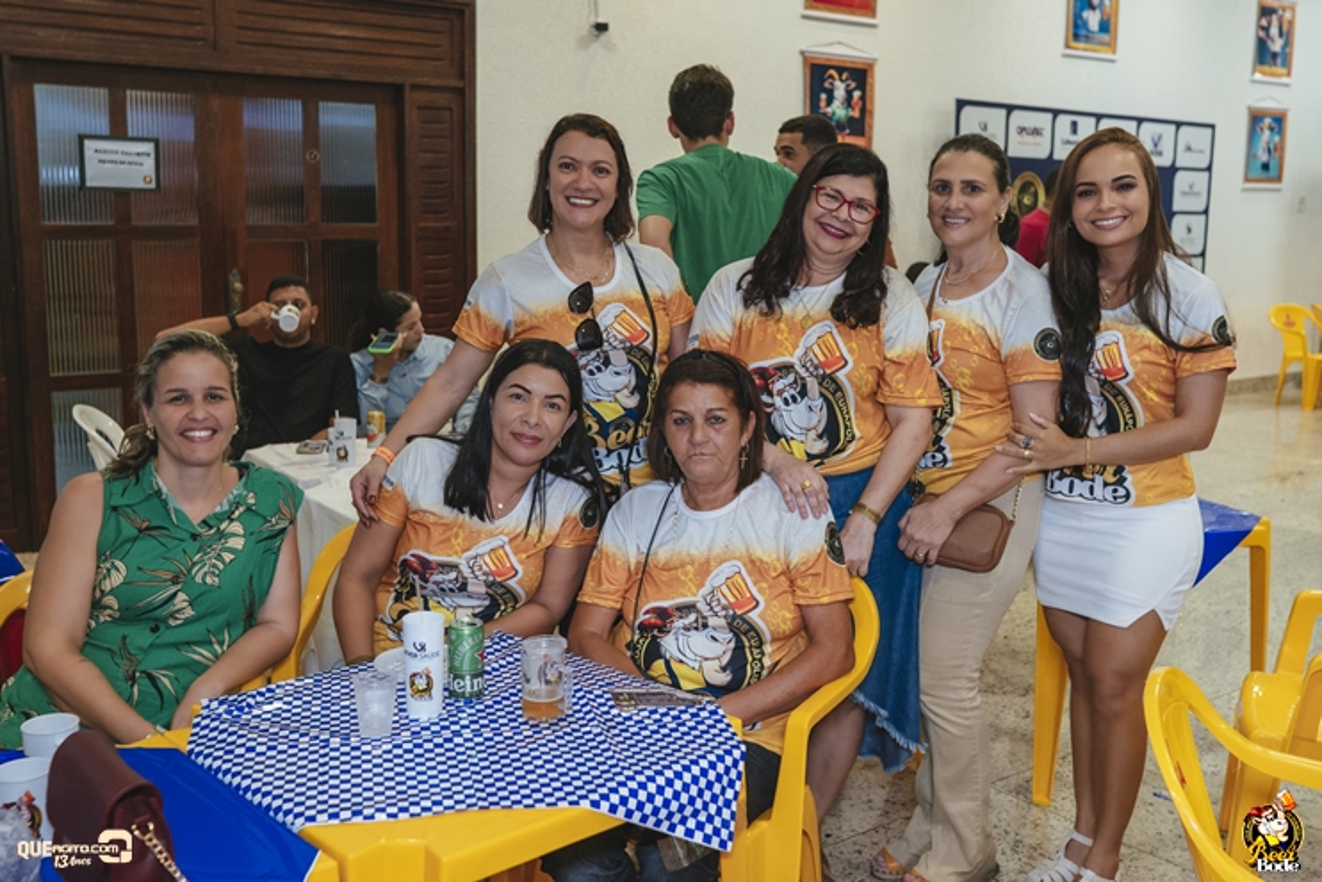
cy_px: 441
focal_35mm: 36
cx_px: 661
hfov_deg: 53.1
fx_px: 1322
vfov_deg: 36.9
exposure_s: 1/320
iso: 2500
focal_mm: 24
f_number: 2.5
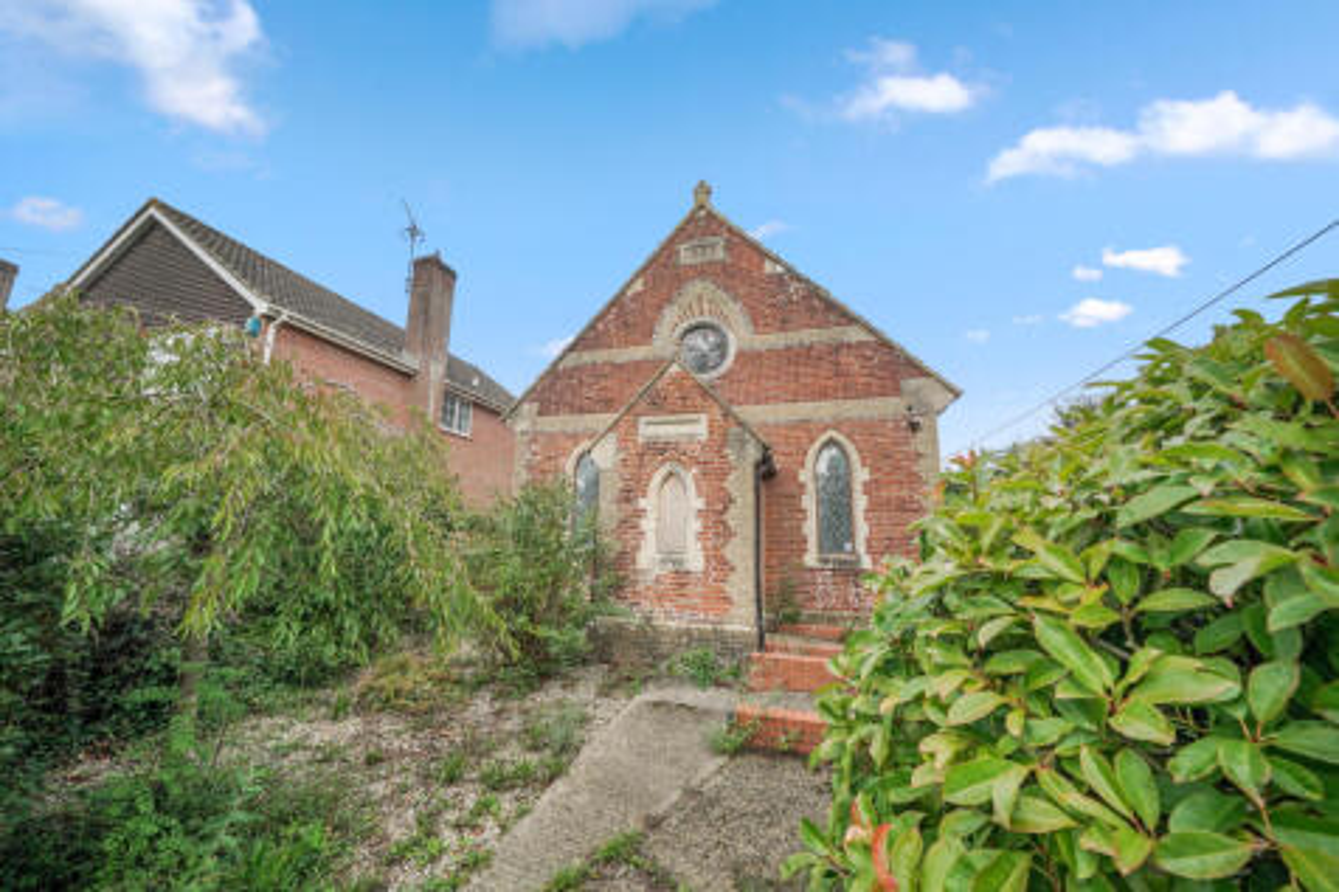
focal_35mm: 12
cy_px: 446
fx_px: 446
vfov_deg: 90.0
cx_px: 670
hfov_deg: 112.6
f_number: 8
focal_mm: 12
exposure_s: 1/400
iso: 400
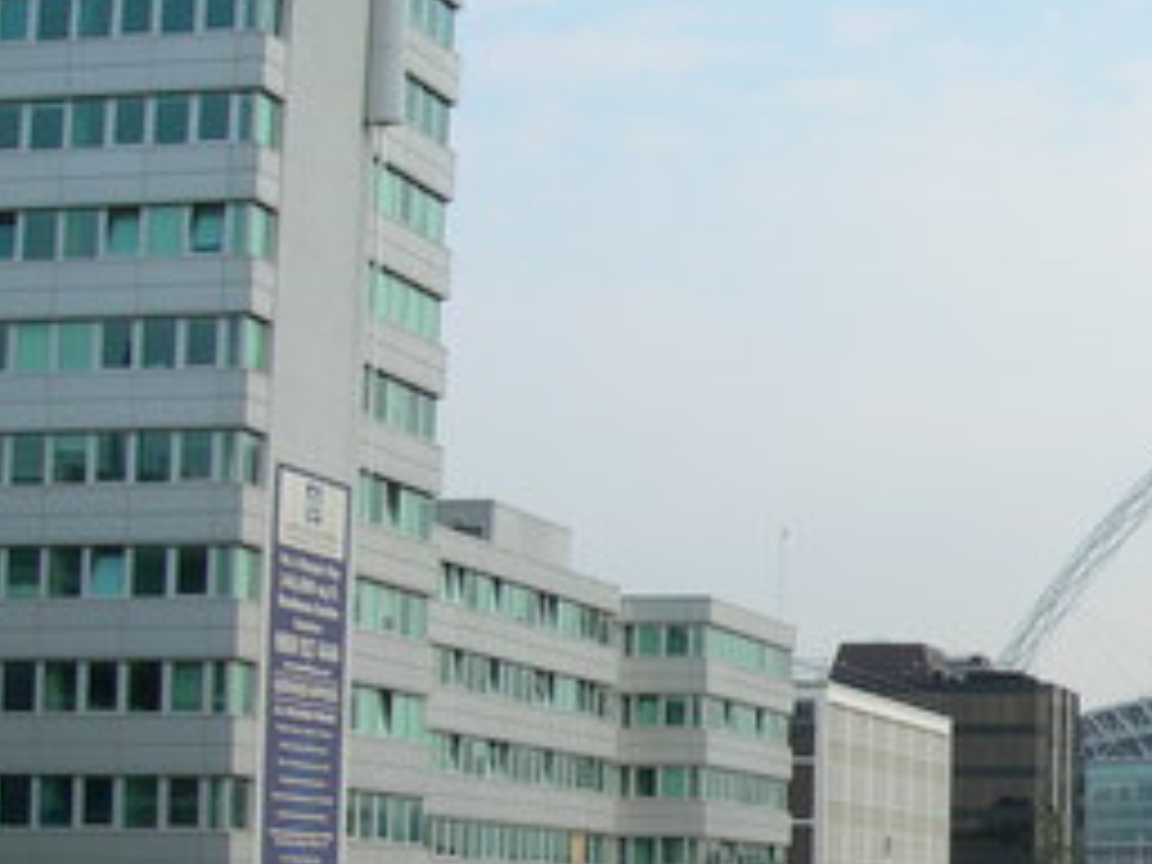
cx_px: 1359
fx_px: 3162
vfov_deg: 15.4
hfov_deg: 19.5
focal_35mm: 95
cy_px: 765
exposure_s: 1/258
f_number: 4.8
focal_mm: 7.8
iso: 50
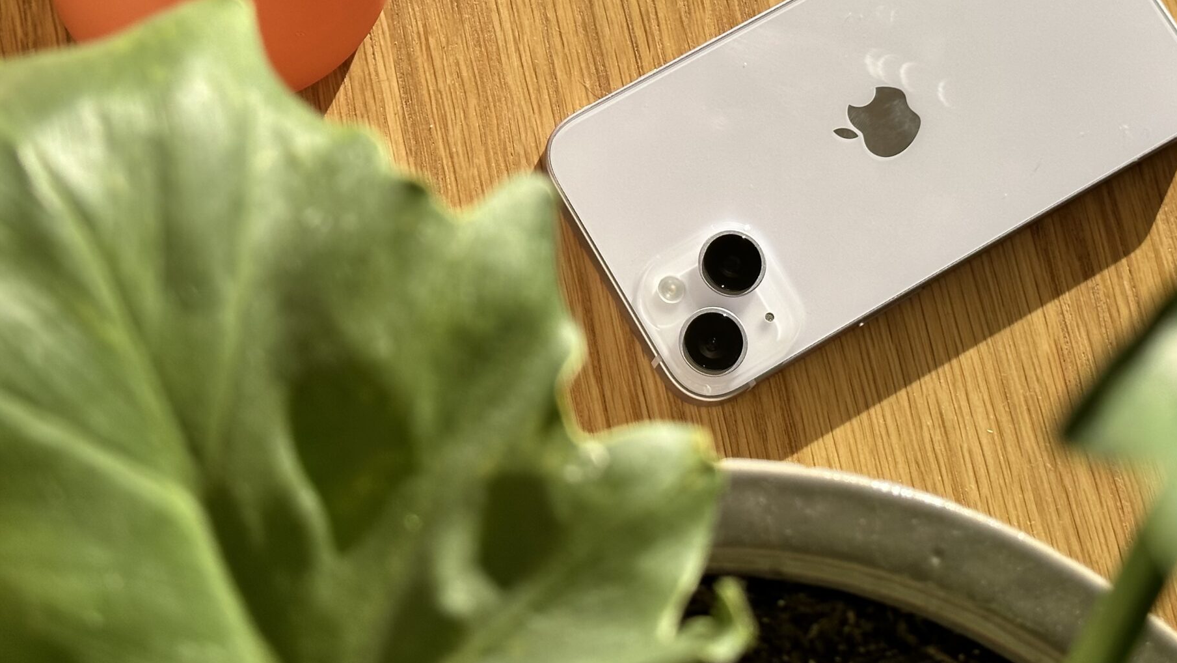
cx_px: 634
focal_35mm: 74
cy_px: 51
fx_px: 2310
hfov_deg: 28.6
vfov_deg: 16.1
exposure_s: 1/2469
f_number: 1.78
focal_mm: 6.86
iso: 64
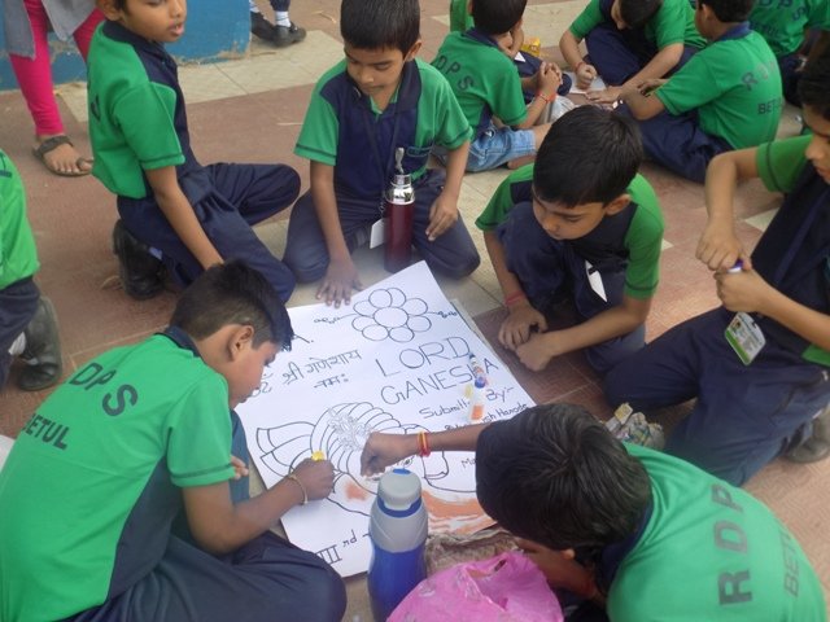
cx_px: 415
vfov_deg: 46.8
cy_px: 311
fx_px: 719
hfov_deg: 60.0
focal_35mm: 30
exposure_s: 1/125
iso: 80
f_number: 3.3
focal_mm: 5.3
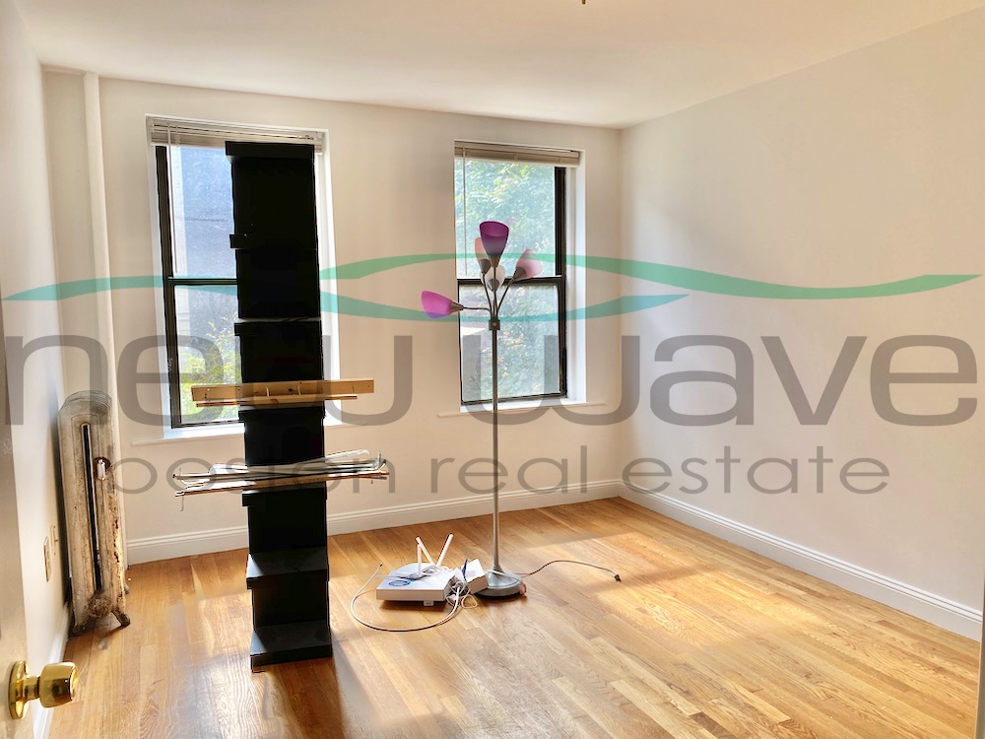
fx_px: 740
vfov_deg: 53.1
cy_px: 370
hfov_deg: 67.3
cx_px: 492
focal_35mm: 26
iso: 32
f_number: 1.8
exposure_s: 1/213
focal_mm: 4.25
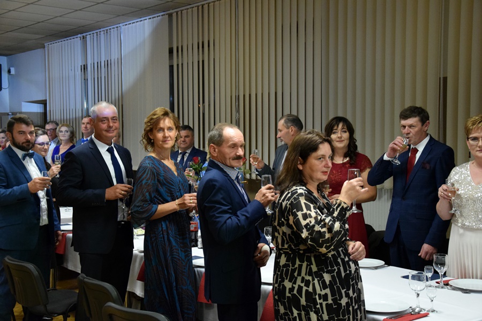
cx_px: 241
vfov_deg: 26.5
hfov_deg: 38.9
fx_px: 683
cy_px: 160
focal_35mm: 51
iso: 3200
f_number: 4.2
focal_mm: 34
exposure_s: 1/100
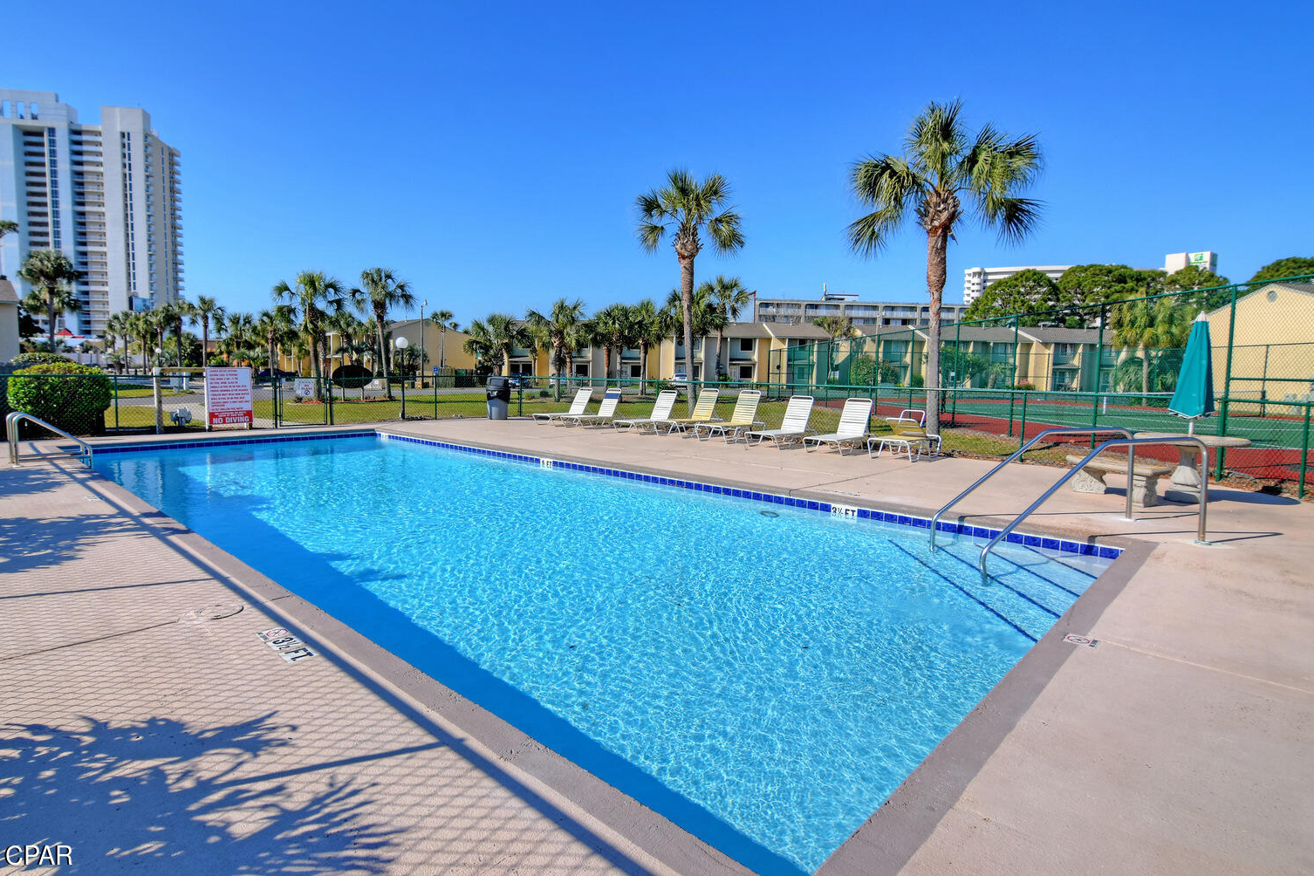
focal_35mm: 18
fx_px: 640
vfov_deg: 68.8
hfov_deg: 91.4
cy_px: 431
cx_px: 617
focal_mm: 11
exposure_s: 1/1000
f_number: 8
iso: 400
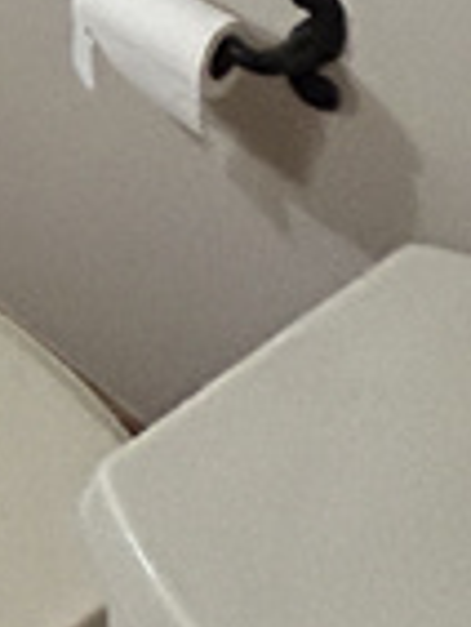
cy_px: -636
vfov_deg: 17.7
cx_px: -773
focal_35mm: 76
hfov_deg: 12.8
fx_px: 1377
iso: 800
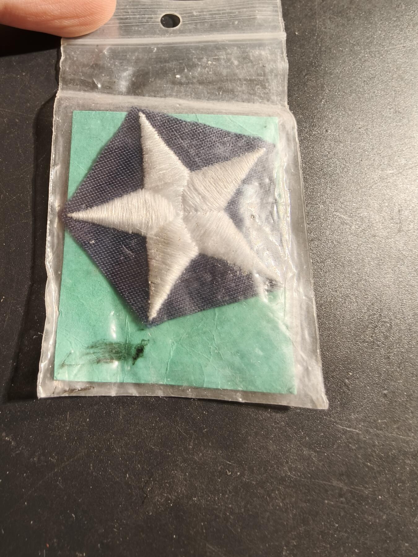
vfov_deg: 73.9
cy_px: 278
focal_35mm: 23
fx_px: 370
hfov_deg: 58.9
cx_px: 209
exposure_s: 1/100
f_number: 2
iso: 250
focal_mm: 2.32
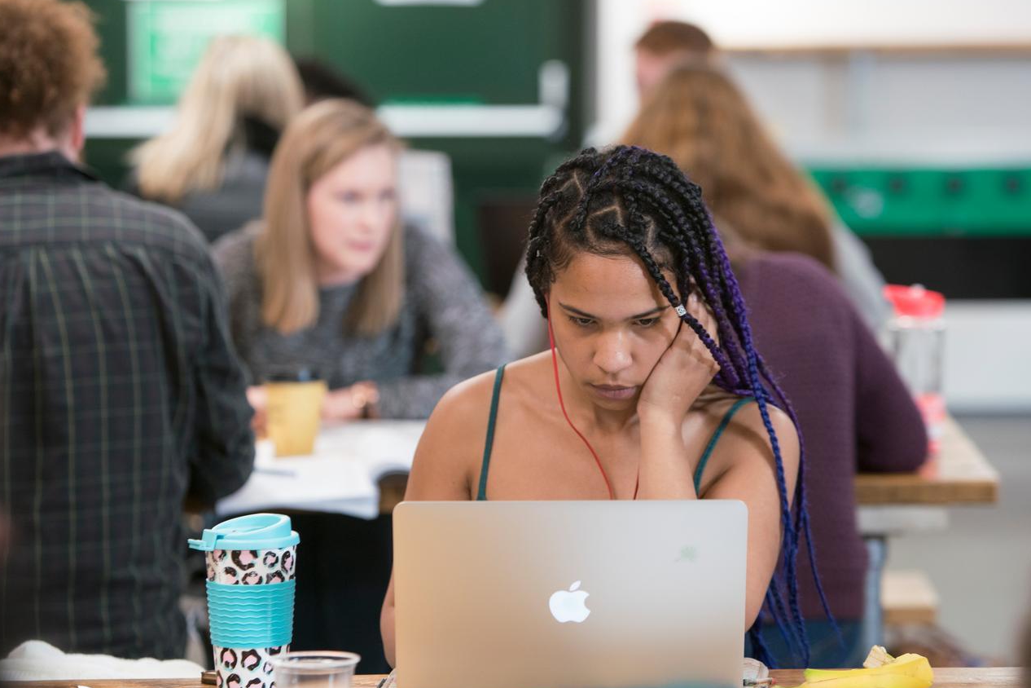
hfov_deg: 12.8
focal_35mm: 160
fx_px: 4582
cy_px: 374
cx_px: 510
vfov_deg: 8.6
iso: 1600
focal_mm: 135
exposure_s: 1/100
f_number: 3.5
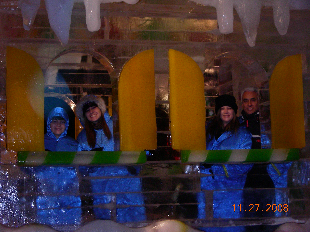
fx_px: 707
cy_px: 116
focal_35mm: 79
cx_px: 155
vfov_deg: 18.7
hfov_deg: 24.7
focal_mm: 13.2
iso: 200
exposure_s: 1/60.1
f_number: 3.5
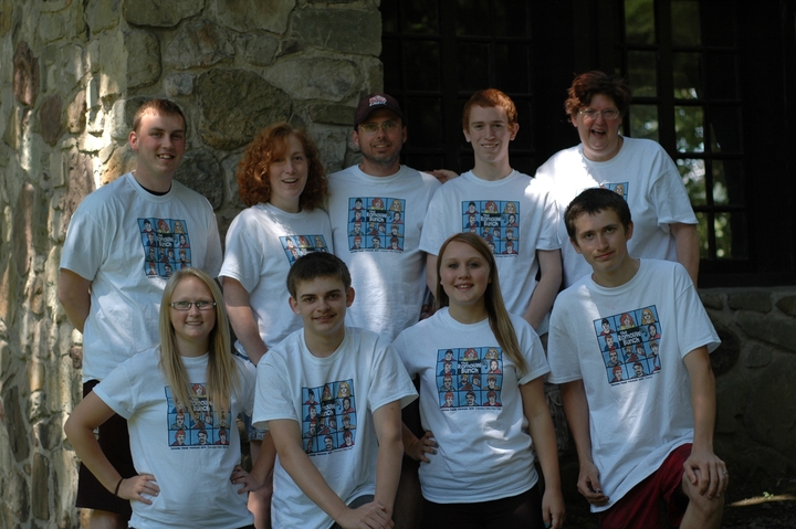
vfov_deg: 18.2
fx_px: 1657
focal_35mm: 75
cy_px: 264
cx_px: 398
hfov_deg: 27.0
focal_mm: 50
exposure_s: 1/1000
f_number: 2.8
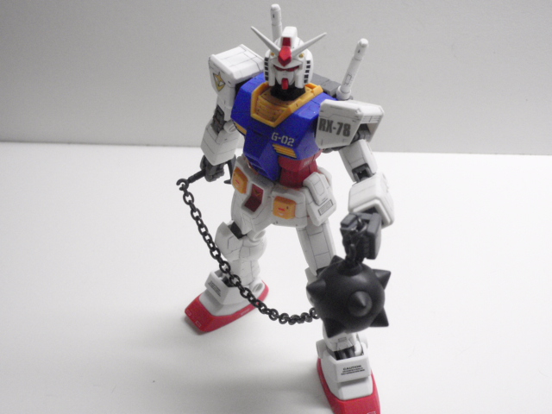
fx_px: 638
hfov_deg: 46.8
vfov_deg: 36.0
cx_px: 276
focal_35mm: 40
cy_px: 207
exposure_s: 1/160
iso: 800
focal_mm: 7.25
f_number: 3.9
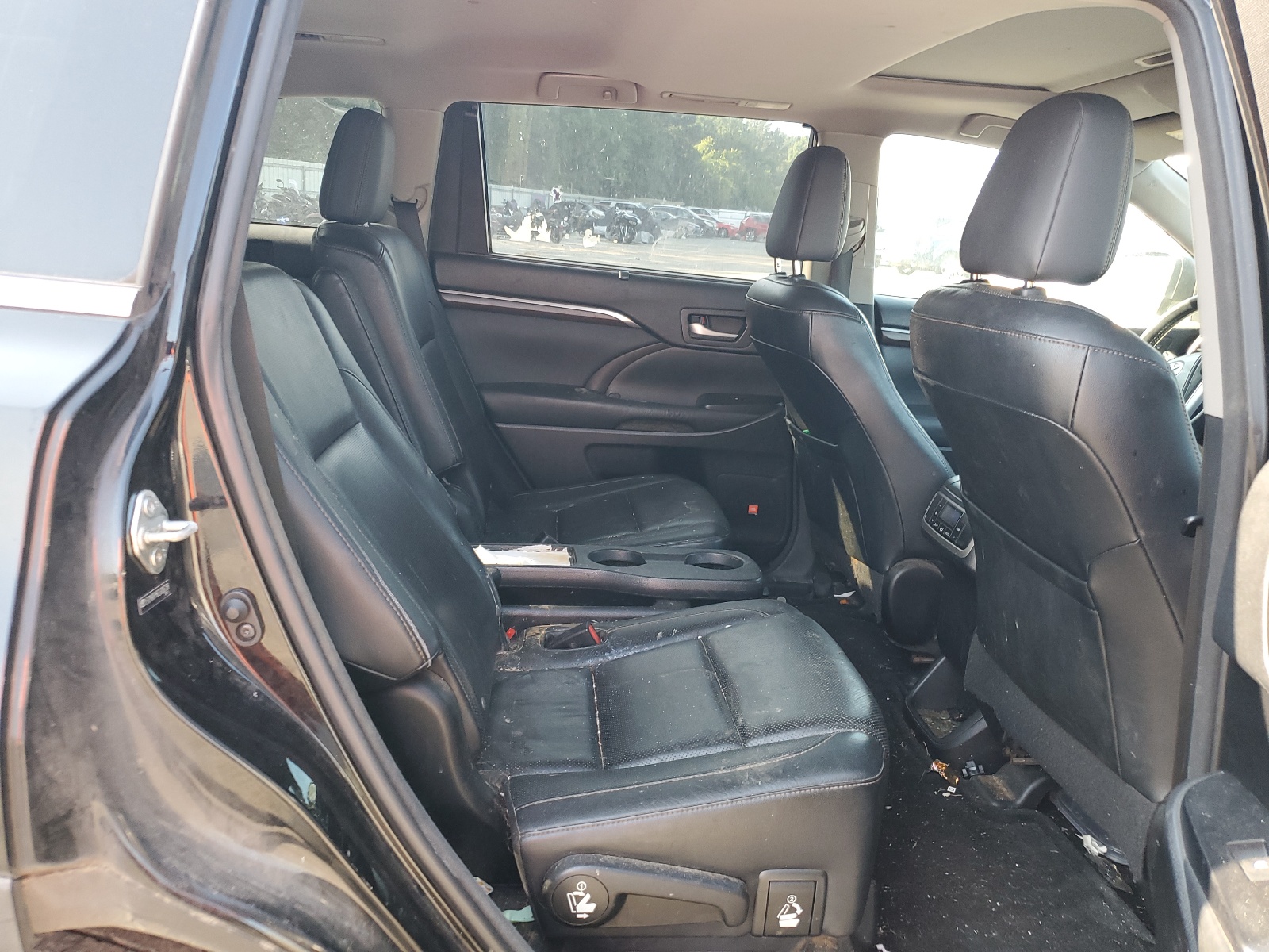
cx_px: 634
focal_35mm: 26
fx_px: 953
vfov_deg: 53.1
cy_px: 476
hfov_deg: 67.3
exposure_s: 1/120
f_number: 1.5
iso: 81
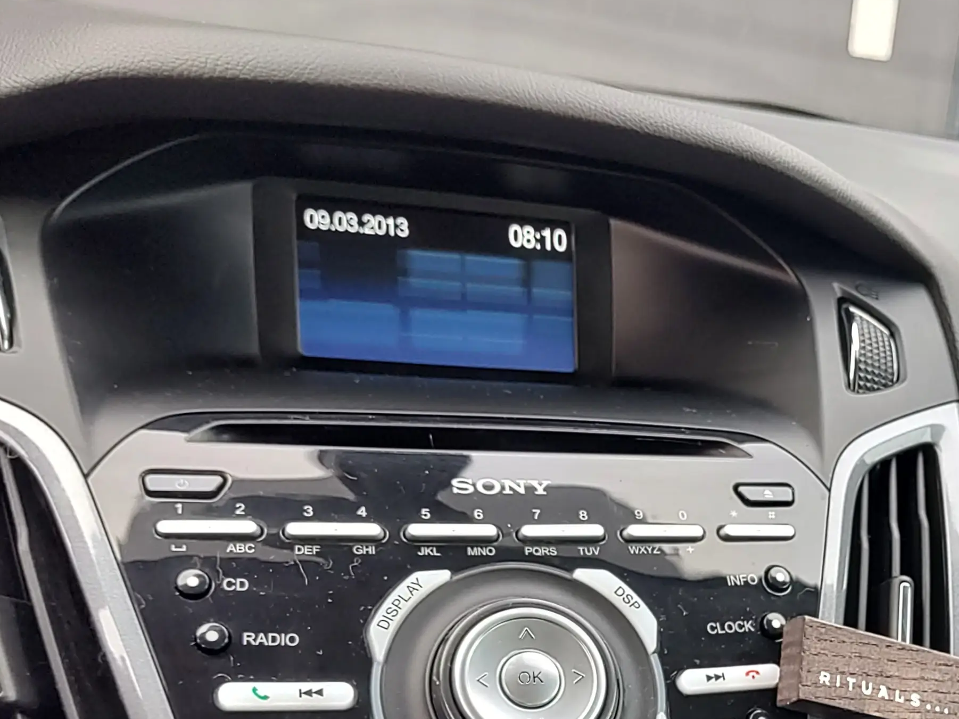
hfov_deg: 36.4
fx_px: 1358
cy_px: 716
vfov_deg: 28.0
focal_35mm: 49
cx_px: 869
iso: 127
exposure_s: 1/50
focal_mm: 5.56
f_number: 1.8
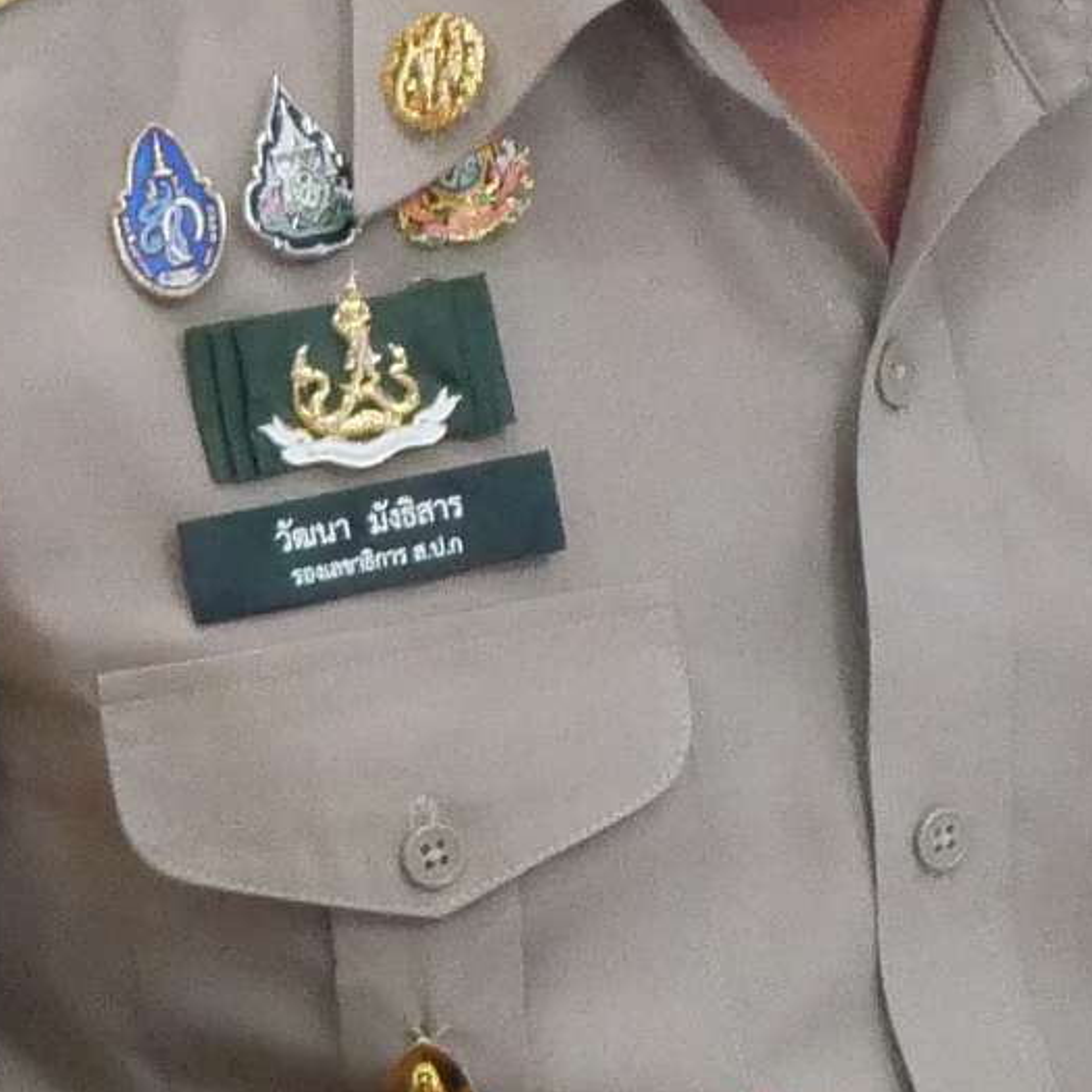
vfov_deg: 2.9
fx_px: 21664
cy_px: -204
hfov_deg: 2.9
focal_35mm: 607
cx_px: 1202
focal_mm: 49
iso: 3200
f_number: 7.1
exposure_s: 1/30
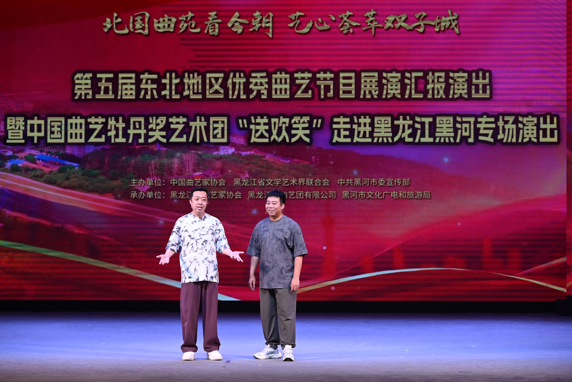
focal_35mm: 100
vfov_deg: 13.7
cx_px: 286
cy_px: 191
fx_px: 1589
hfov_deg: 20.4
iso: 560
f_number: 6.3
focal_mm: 100
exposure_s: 1/125
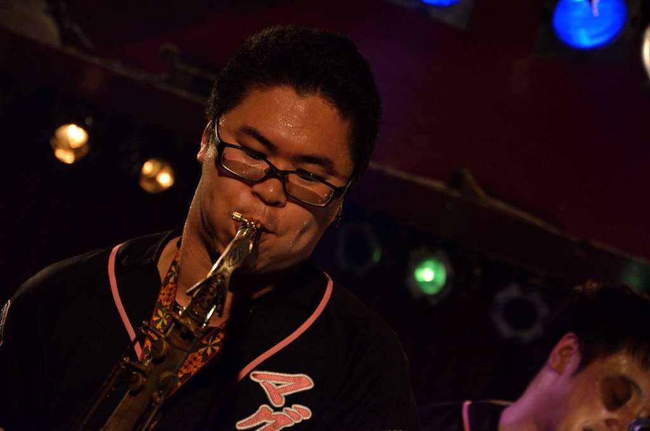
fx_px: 2432
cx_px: 325
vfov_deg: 10.1
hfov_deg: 15.2
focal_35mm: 135
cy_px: 216
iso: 3200
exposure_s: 1/125
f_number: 5.6
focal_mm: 90
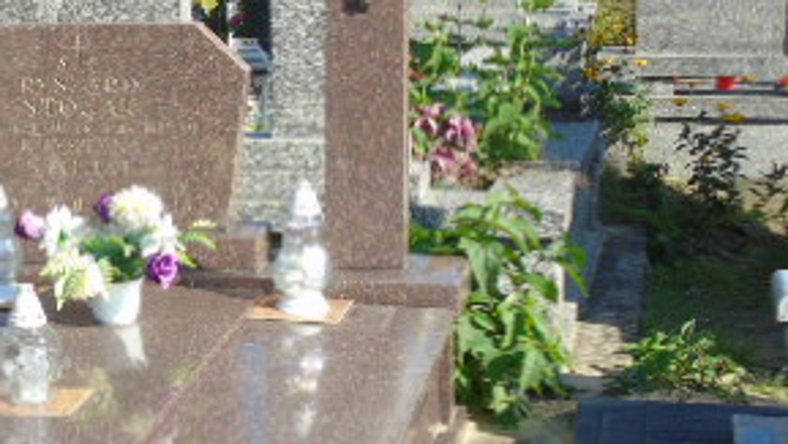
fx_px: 1714
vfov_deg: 14.7
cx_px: 57
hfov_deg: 25.0
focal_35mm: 82
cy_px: 313
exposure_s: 1/400
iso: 80
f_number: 3.8
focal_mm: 6.1
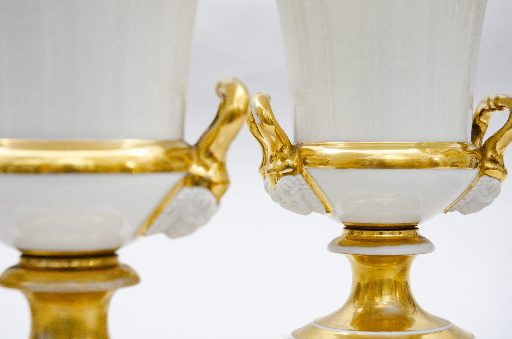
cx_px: 256
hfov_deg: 22.7
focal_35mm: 90
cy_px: 170
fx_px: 1277
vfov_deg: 15.1
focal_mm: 60
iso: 200
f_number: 8
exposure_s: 1/125
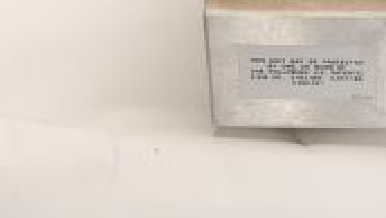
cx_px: 525
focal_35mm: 183
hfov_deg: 11.4
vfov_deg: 6.5
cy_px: -212
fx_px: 1874
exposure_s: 1/200
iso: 320
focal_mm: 50
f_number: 16
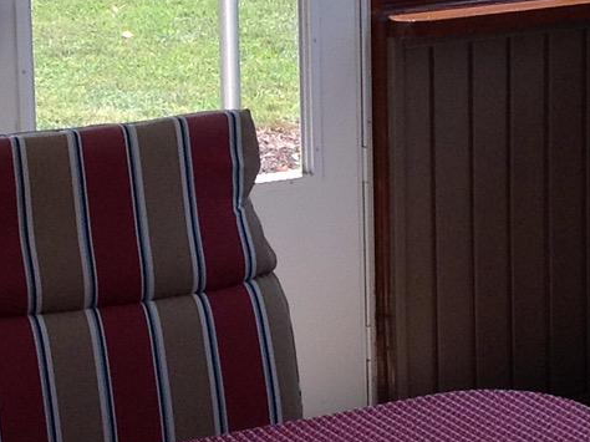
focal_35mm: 151
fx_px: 2572
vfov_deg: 9.8
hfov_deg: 13.1
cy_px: 133
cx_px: 256
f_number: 2.4
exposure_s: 1/201
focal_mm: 4.28
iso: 50
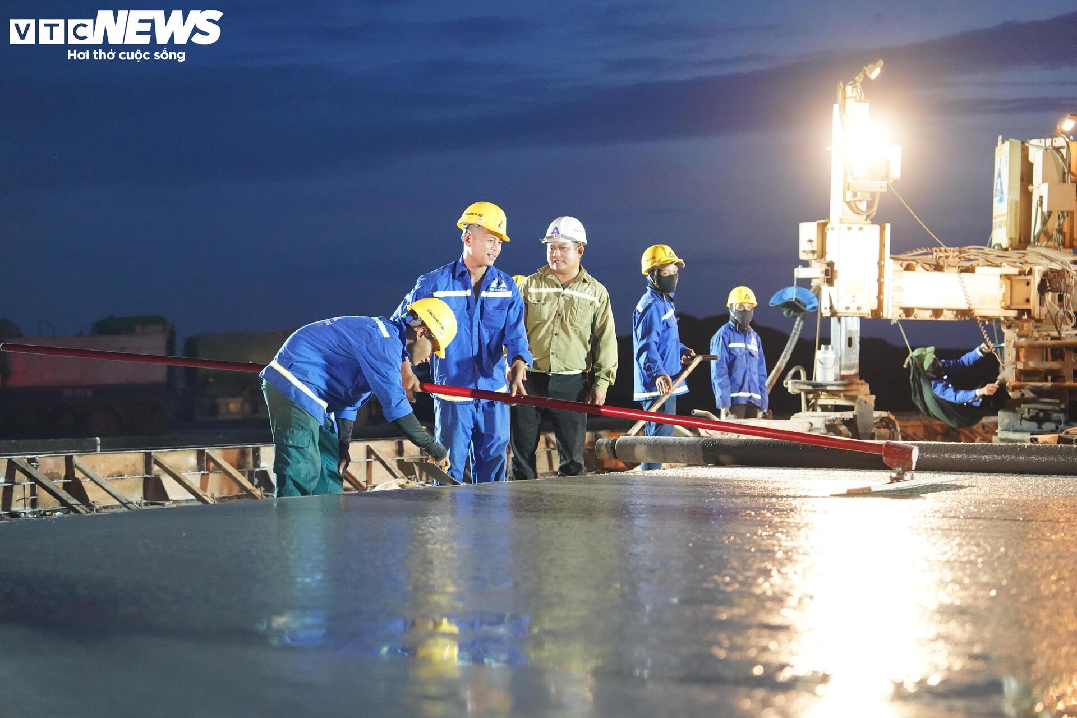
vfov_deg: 19.5
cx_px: 538
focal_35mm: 70
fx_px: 2094
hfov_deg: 28.8
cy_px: 359
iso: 8000
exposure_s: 1/100
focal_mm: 70
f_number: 2.8
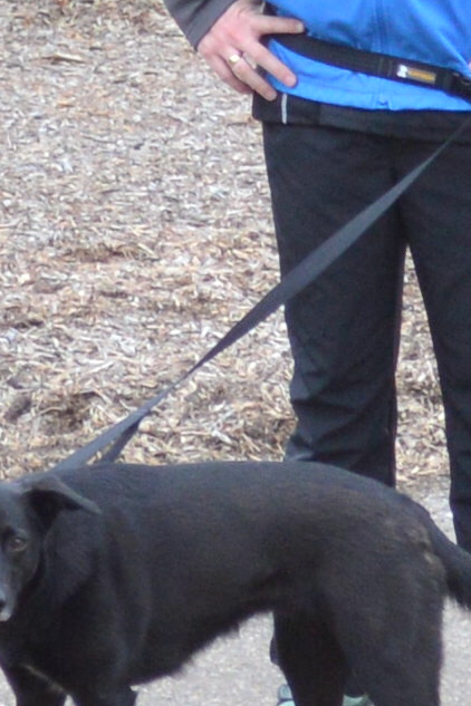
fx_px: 11735
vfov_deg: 3.4
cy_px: -297
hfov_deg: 2.3
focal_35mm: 598
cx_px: 580
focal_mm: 42
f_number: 5.3
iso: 400
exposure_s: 1/125
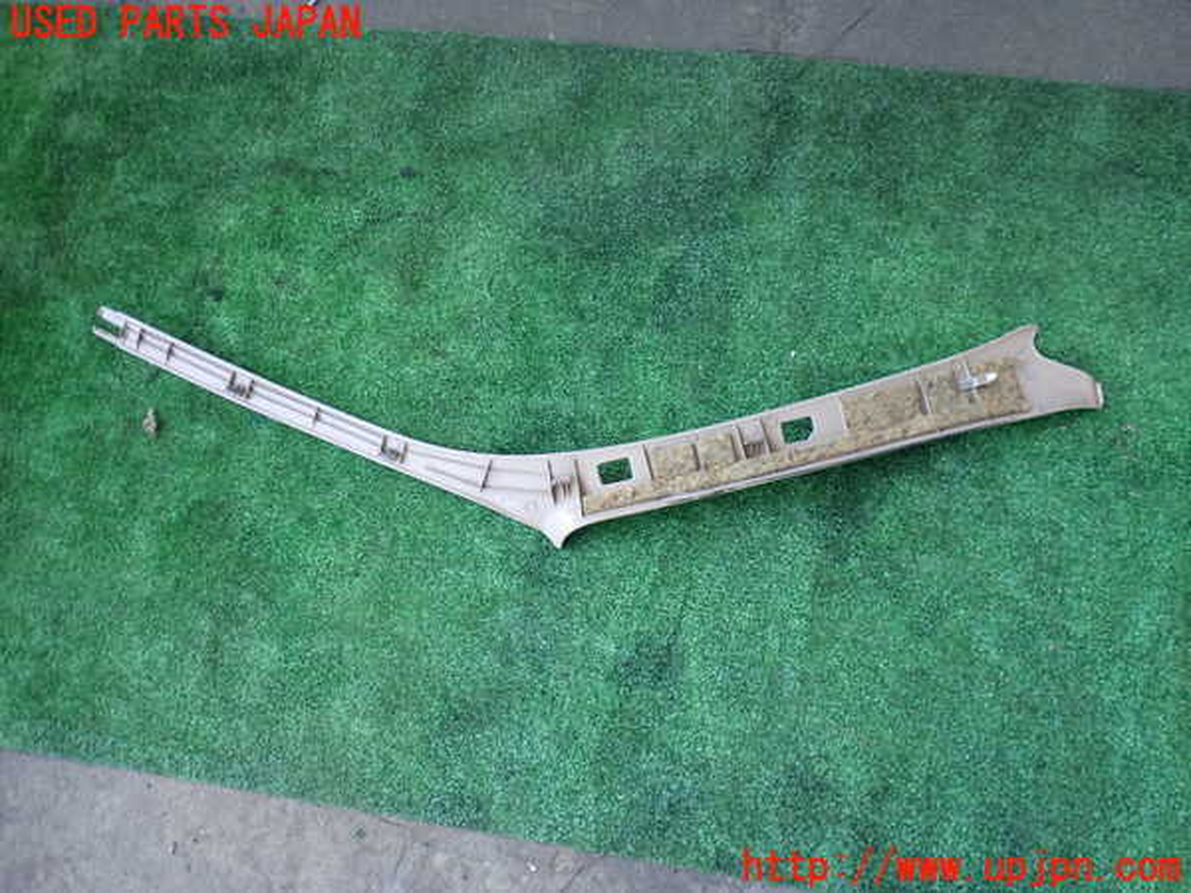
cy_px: 446
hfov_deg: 60.0
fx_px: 1032
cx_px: 596
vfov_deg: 46.8
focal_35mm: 30
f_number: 2.3
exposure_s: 1/60
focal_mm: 5.4
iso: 200
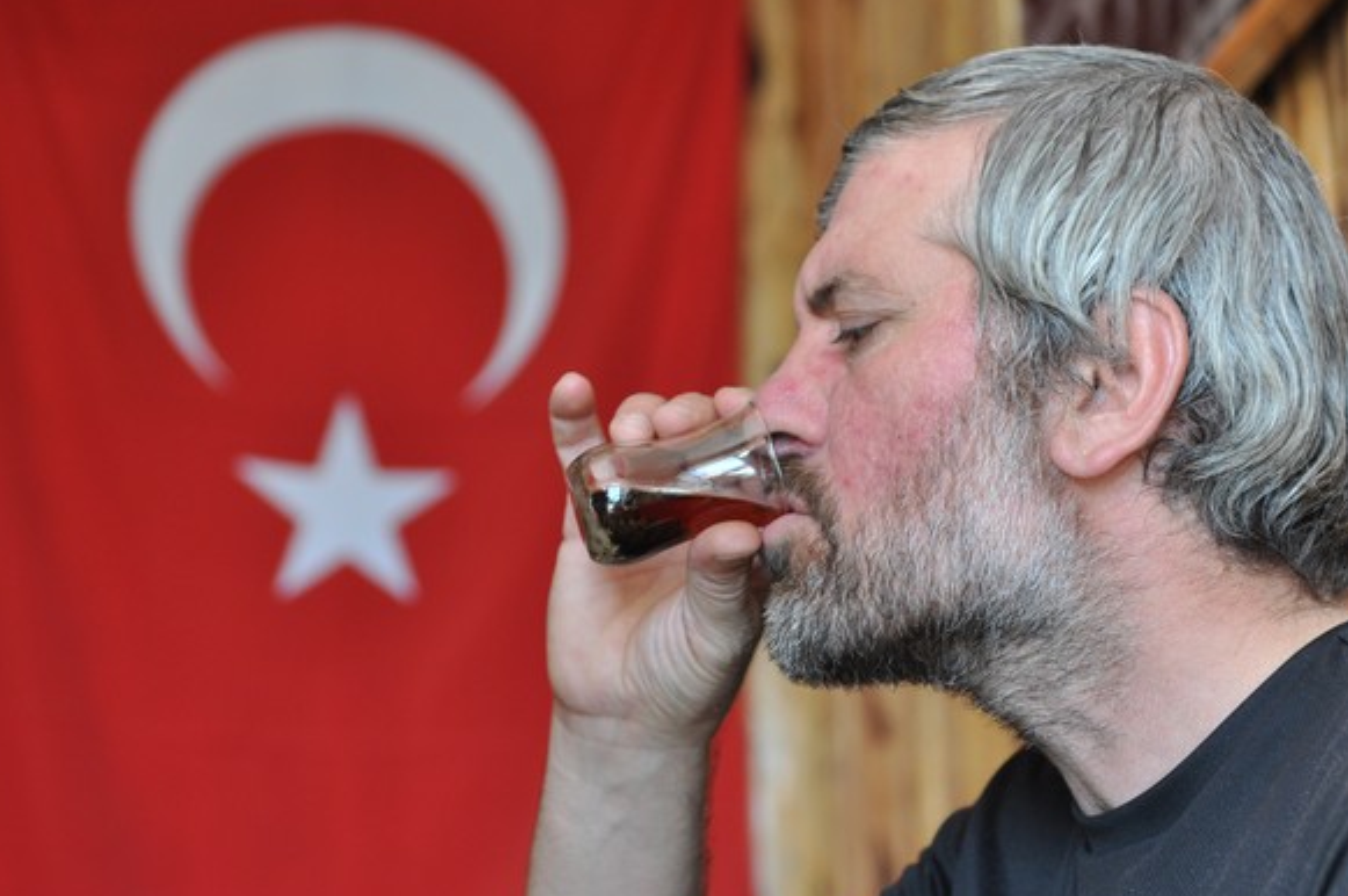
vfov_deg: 16.4
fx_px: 3104
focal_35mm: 83
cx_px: 675
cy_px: 472
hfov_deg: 24.5
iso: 500
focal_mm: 48
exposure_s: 1/100
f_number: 2.8
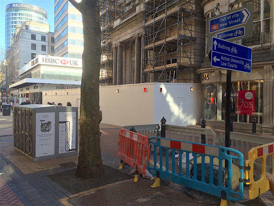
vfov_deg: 48.2
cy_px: 103
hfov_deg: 61.7
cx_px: 137
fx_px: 230
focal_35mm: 29
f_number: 2.2
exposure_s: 1/419
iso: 32
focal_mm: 4.15
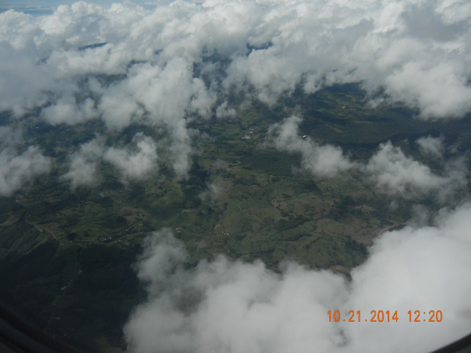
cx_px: 236
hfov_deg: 60.0
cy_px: 176
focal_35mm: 30
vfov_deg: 46.8
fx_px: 408
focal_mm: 5.4
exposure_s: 1/996
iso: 160
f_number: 7
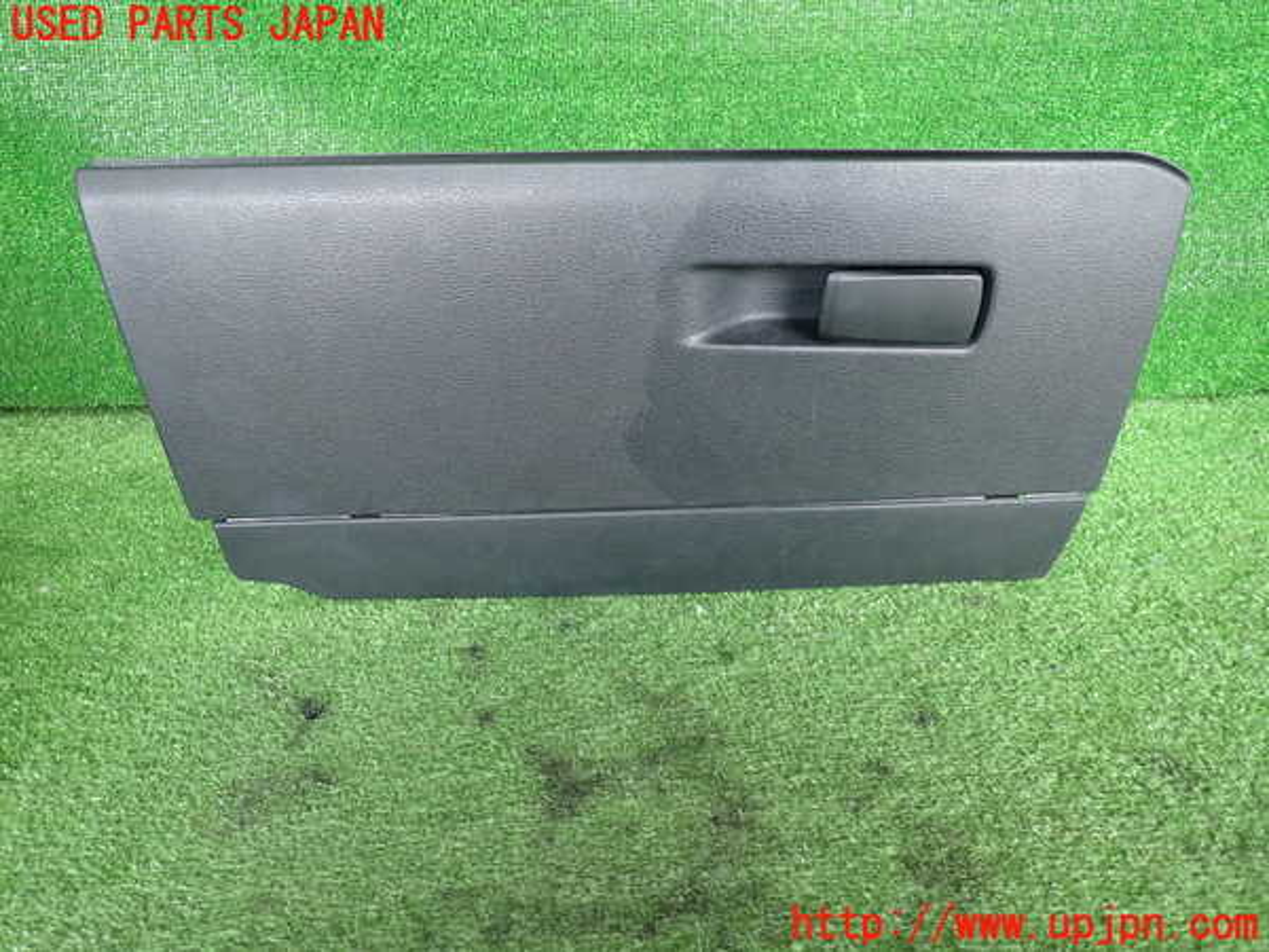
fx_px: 916
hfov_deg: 69.4
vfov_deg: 54.9
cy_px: 476
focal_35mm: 25
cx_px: 634
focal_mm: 4.5
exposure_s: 1/80
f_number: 2
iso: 200
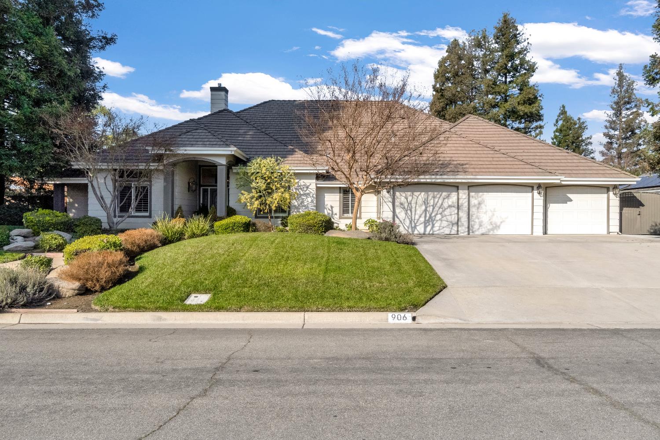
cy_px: 220
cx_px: 330
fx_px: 495
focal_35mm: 27
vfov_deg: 47.9
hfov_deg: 67.4
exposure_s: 1/1250
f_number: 8
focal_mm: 18
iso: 400
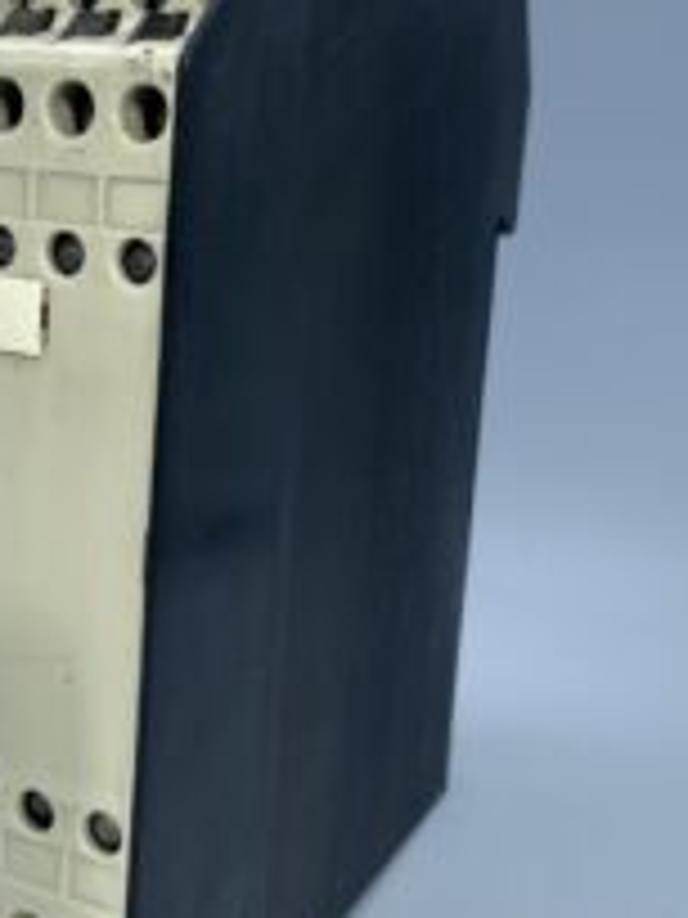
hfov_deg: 28.2
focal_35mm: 51
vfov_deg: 37.3
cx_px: 184
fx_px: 1352
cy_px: 360
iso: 32
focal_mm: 4.25
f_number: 1.8
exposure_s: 1/1377
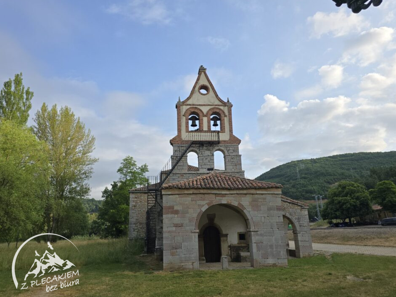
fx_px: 286
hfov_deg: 69.4
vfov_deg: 54.9
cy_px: 150
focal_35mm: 25
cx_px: 195
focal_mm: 6.3
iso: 12
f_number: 1.7
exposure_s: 1/531
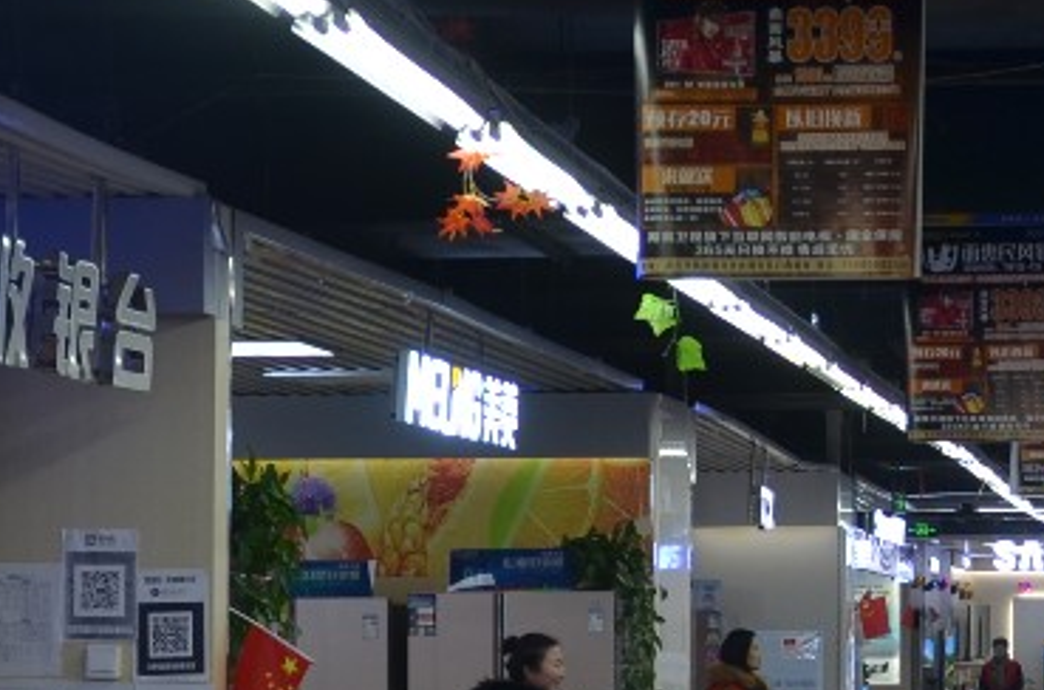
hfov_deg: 17.1
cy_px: 553
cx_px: 1086
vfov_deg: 11.6
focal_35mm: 117
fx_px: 3384
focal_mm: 18
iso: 100
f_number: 4
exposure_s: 1/60
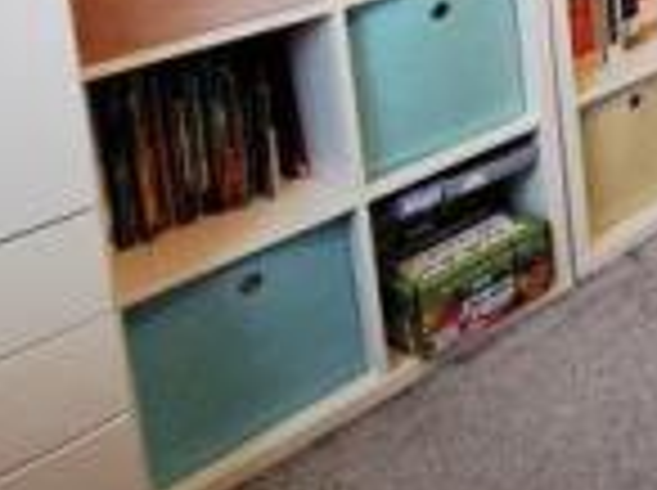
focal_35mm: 52
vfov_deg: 23.5
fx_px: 985
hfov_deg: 25.1
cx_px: 1051
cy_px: -200
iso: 160
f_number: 2.2
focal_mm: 1.74
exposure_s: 1/50
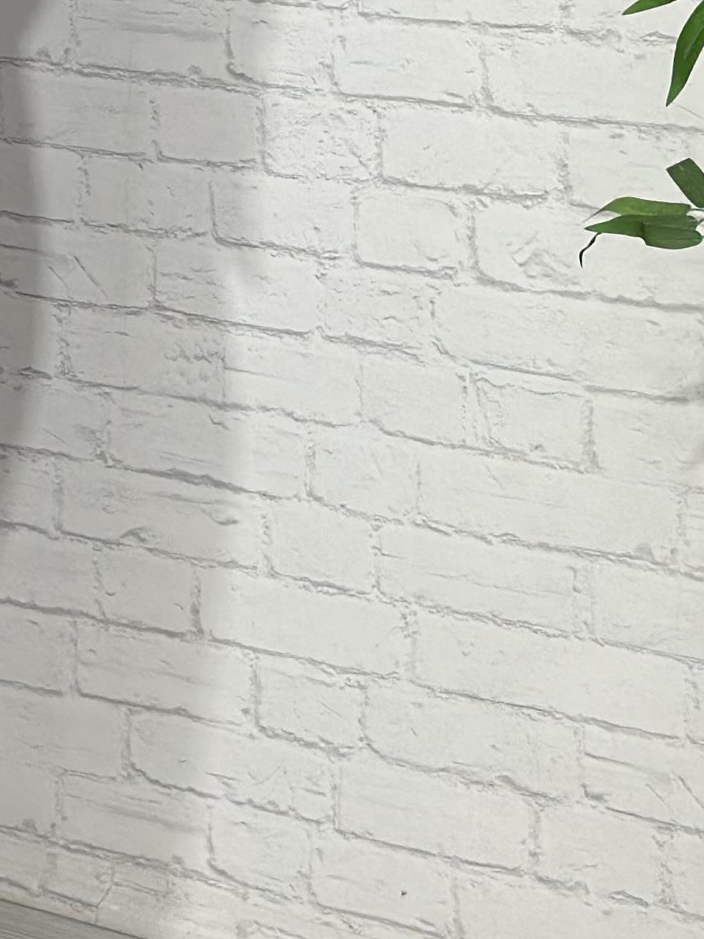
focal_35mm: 152
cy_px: 99
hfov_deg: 9.5
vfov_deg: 12.9
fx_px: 4121
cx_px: -280
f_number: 1.78
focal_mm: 6.86
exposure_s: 1/100
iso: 100
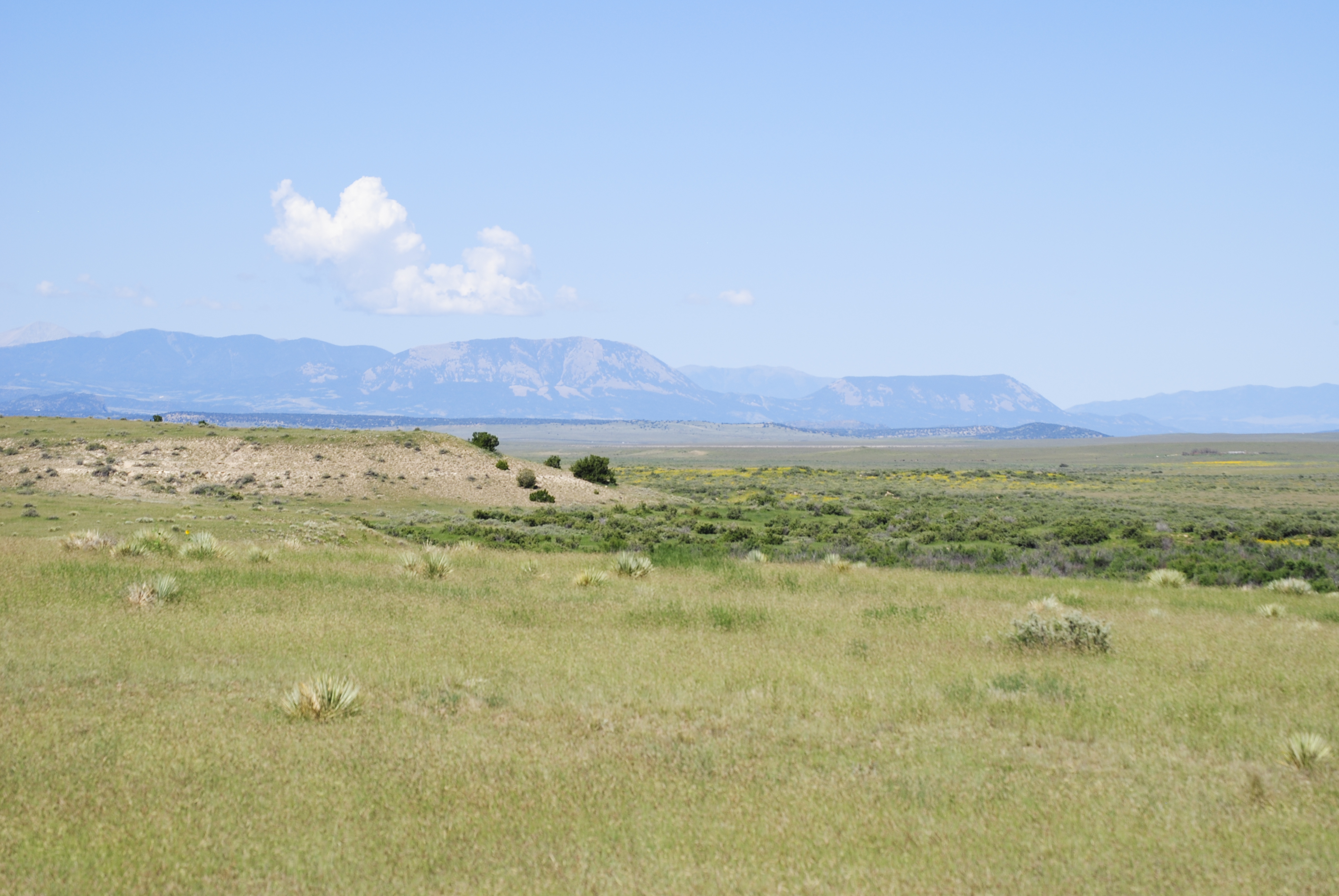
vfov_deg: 10.8
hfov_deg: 16.1
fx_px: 4748
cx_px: 670
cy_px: 448
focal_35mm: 128
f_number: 10
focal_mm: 85
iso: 110
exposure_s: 1/250
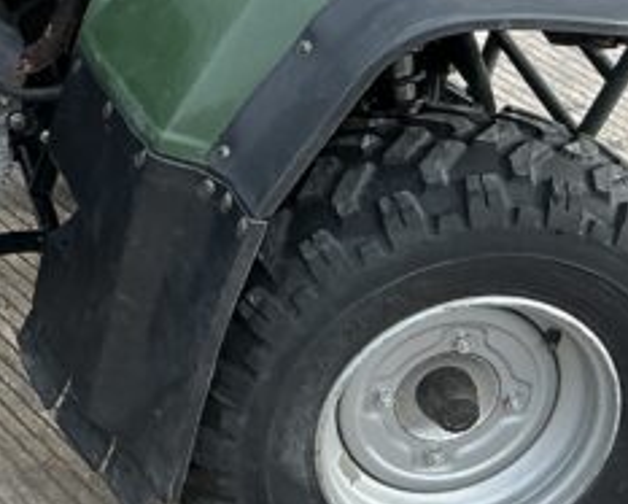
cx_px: -92
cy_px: -89
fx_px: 2233
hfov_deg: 15.5
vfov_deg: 12.6
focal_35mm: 120
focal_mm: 3
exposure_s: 1/220
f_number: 1.8
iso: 20
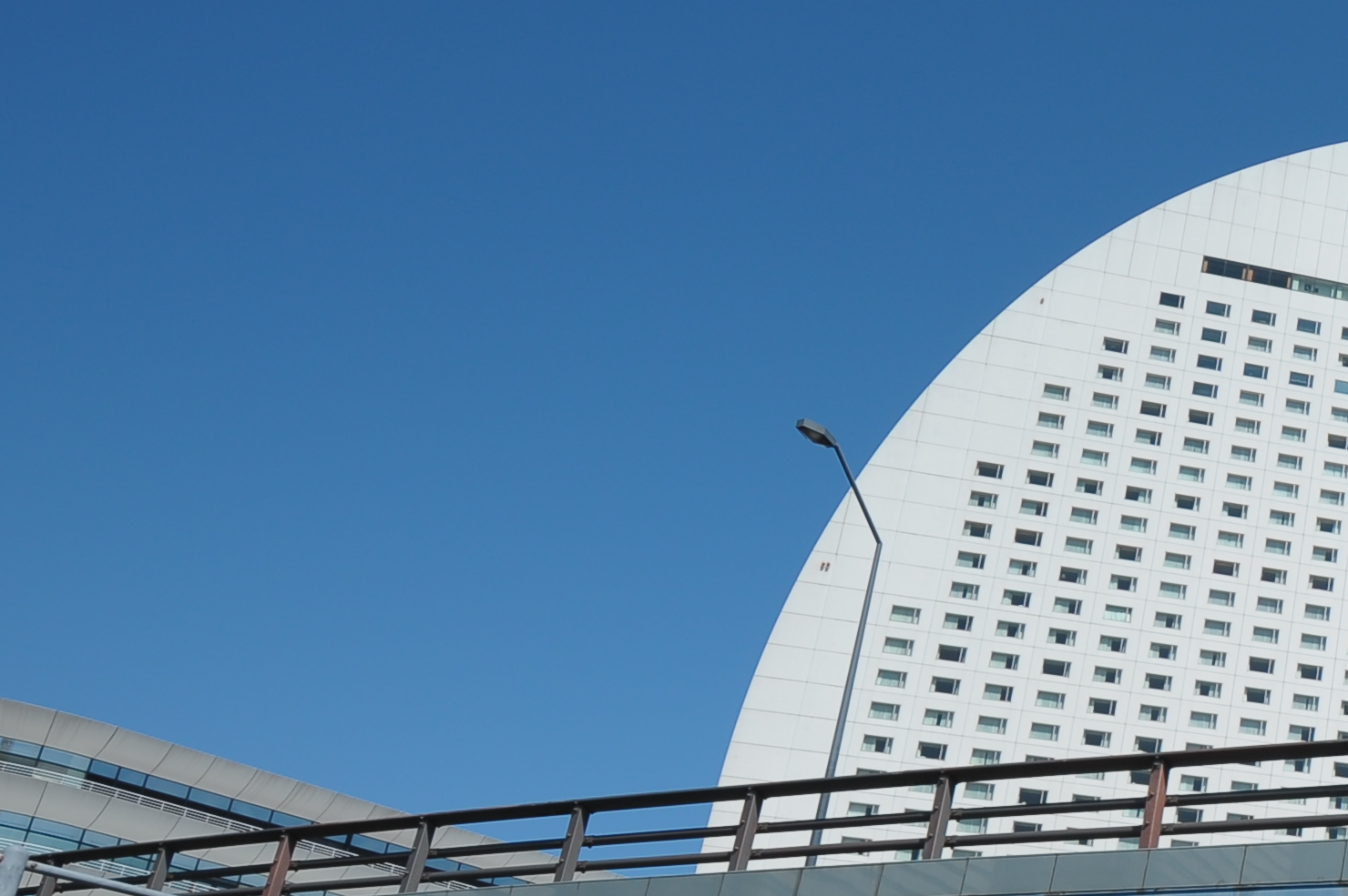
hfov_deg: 32.0
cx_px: 1772
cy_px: 813
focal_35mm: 46
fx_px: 1721
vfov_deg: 28.1
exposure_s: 1/640
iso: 200
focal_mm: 16
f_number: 8
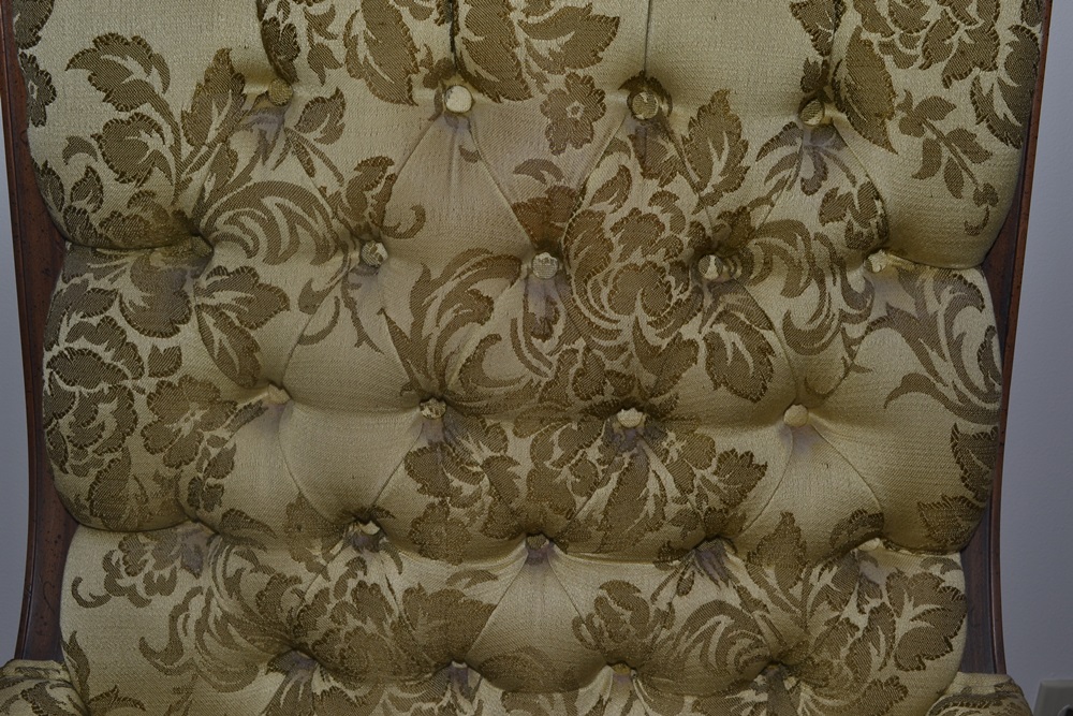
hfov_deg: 46.4
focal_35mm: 42
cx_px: 536
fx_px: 1252
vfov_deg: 31.9
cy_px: 358
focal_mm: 28
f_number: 8
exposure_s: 1/60
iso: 100
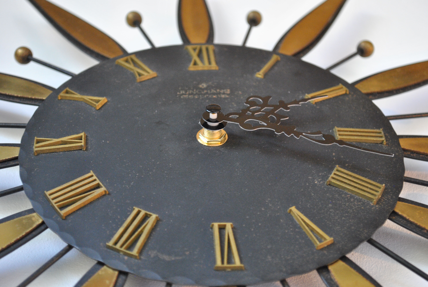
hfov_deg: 24.6
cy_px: 144
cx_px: 214
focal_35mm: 82
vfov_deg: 16.6
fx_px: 982
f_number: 5.6
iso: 720
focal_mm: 55
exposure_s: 1/30
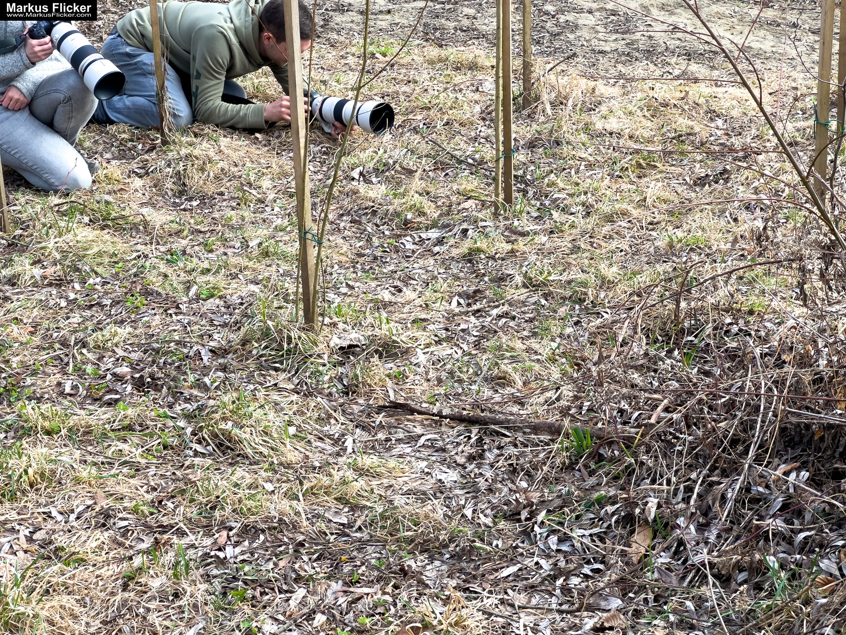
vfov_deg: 19.1
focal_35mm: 77
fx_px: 1882
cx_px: 423
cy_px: 318
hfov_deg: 25.3
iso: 50
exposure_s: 1/100
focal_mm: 9
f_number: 2.8
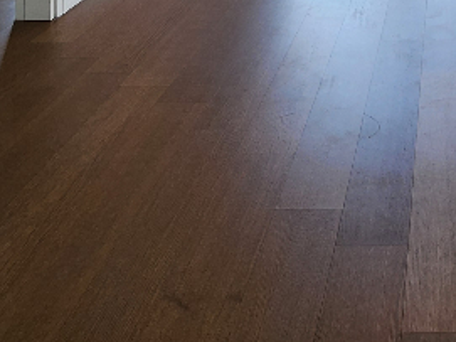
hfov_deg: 36.2
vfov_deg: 21.6
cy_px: -248
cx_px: 444
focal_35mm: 48
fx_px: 632
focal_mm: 2.2
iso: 50
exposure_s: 1/177
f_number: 2.2
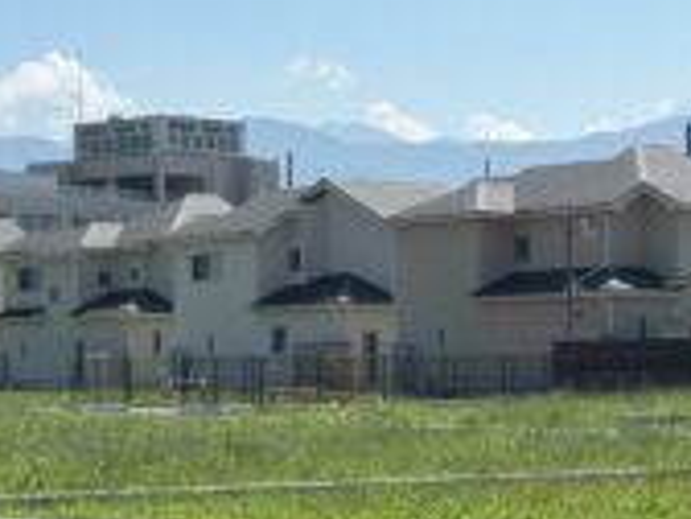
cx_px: 86
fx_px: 2475
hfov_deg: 15.7
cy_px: 387
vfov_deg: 11.9
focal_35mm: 124
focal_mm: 5.96
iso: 40
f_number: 1.6
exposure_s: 1/3937
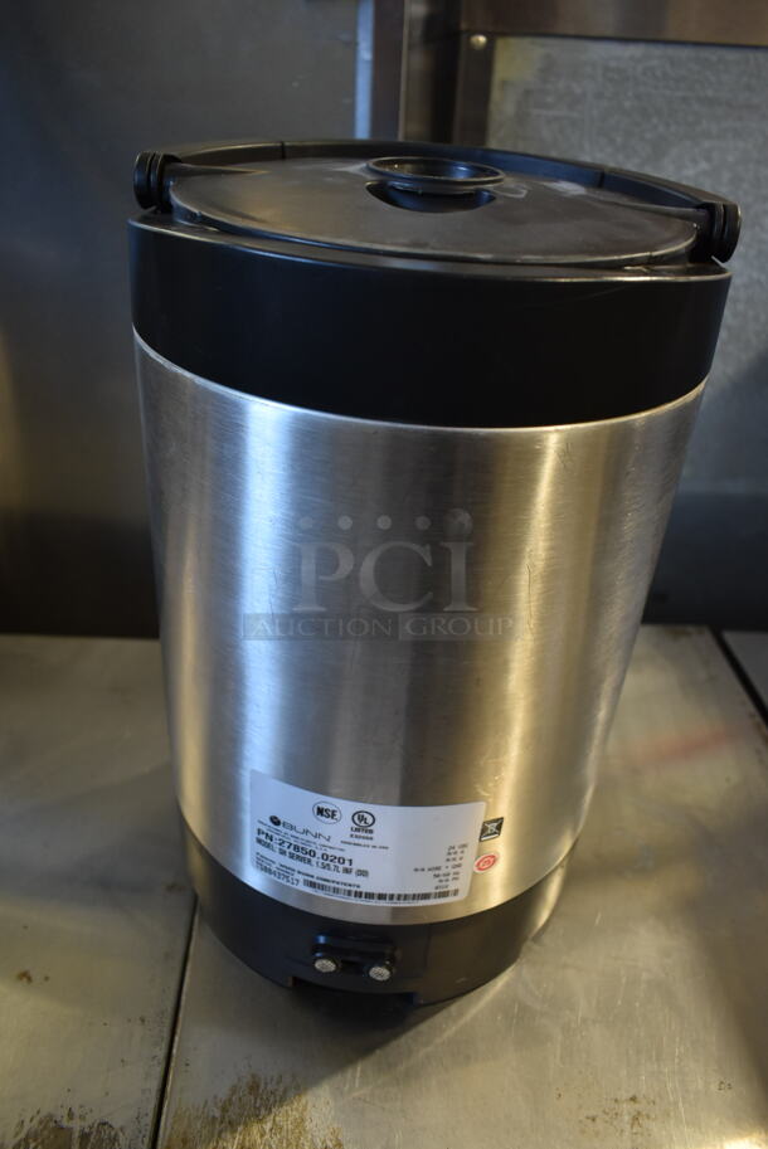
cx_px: 384
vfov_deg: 67.3
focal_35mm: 27
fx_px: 863
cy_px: 574
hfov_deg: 48.0
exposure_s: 1/30
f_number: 3.5
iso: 800
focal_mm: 18
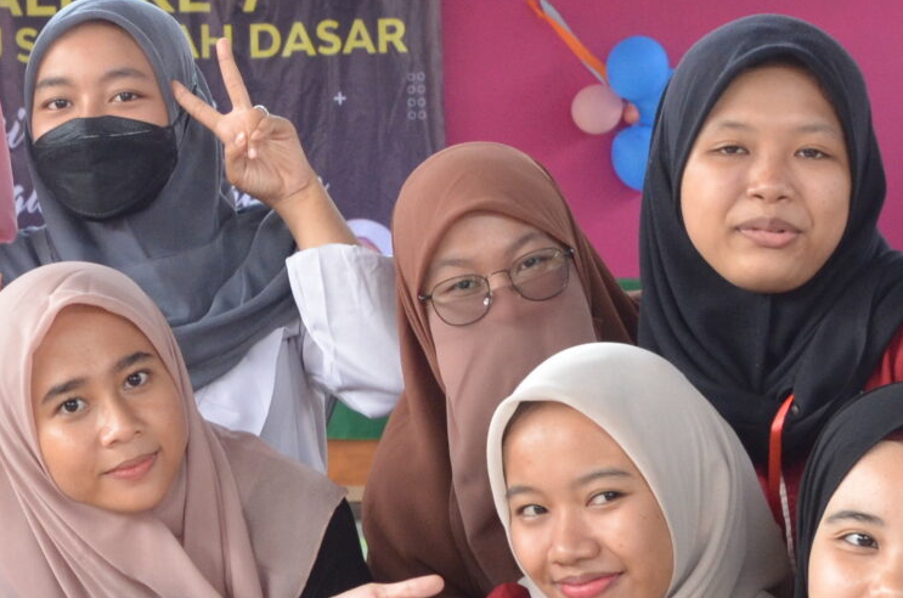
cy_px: 258
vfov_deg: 11.0
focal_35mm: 124
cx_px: -61
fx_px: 3104
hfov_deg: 16.1
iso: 800
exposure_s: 1/125
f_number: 5.6
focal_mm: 24
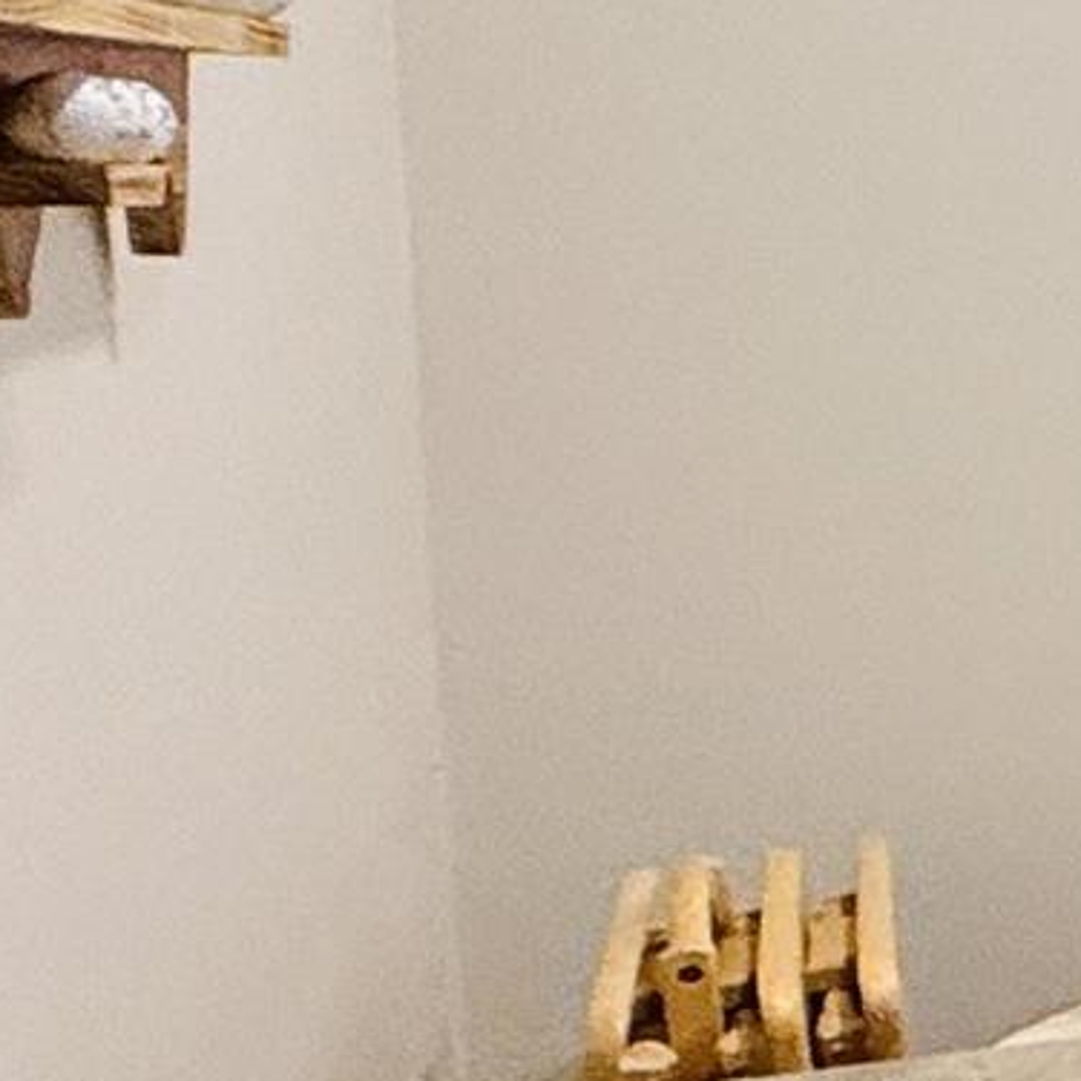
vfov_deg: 17.2
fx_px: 3568
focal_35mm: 101
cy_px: 319
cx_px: 3600
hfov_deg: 10.0
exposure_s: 1/60
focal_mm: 2.22
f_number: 2.2
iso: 200
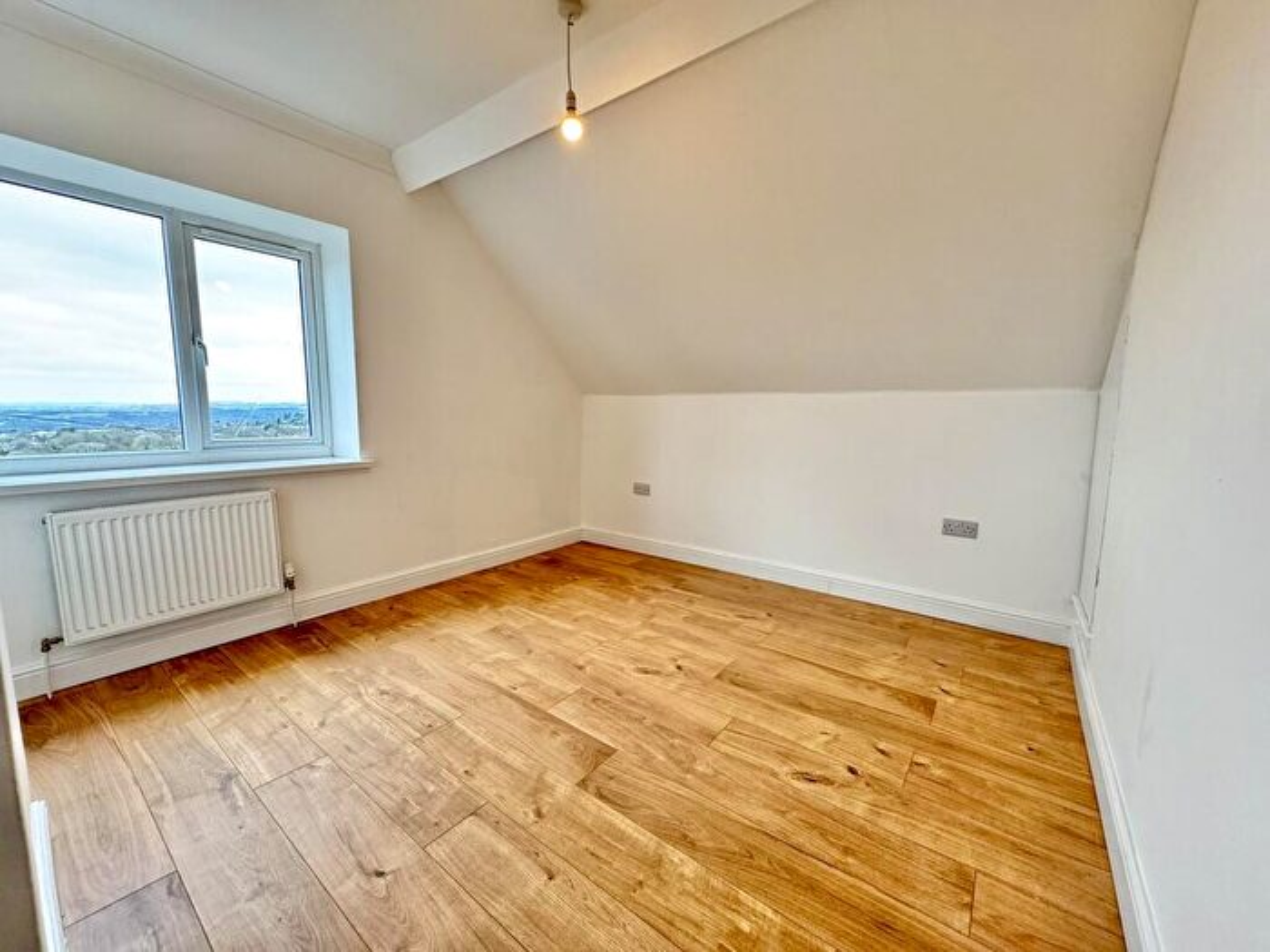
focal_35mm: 14
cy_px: 476
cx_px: 635
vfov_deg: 85.7
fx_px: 514
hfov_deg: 102.1
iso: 250
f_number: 2.2
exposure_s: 1/99
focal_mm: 2.22
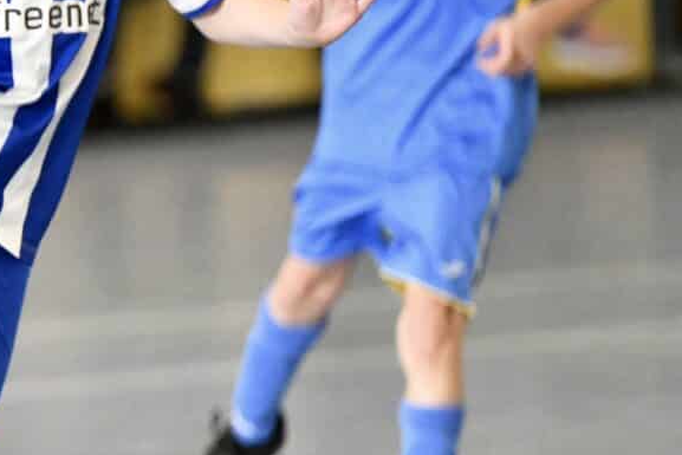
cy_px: 290
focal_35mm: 639
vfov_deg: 2.2
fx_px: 12108
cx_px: -394
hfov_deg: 3.2
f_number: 2.8
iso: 5000
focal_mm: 180
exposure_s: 1/1250
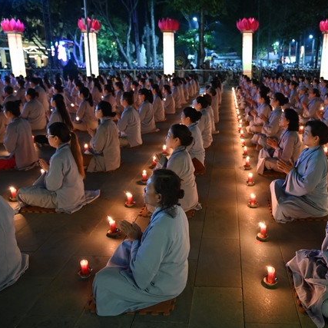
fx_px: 332
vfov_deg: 52.5
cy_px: 164
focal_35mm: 31
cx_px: 214
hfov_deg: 51.7
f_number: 4
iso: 4000
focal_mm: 24
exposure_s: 1/30
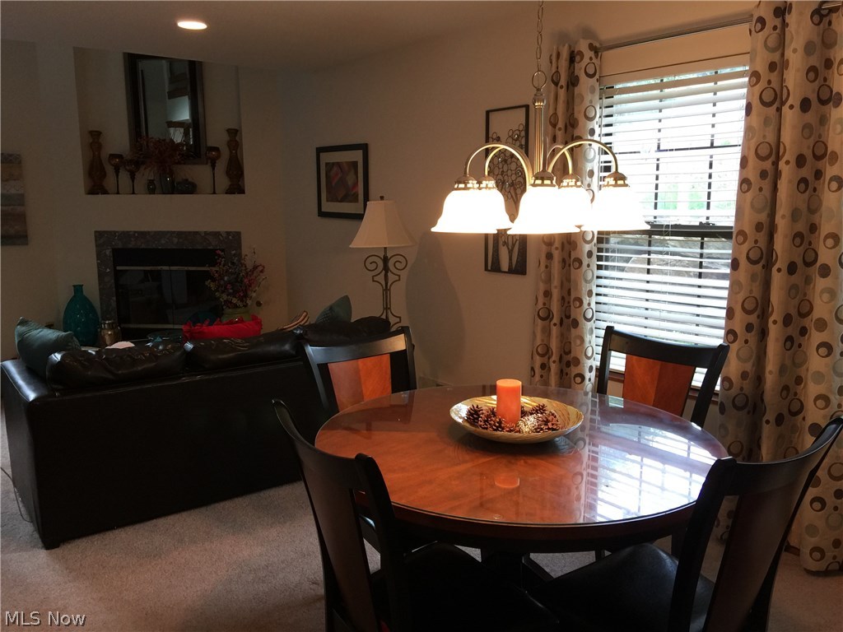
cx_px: 422
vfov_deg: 48.2
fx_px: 706
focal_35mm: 29
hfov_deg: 61.7
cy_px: 316
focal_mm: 4.15
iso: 50
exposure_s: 1/30
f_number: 2.2
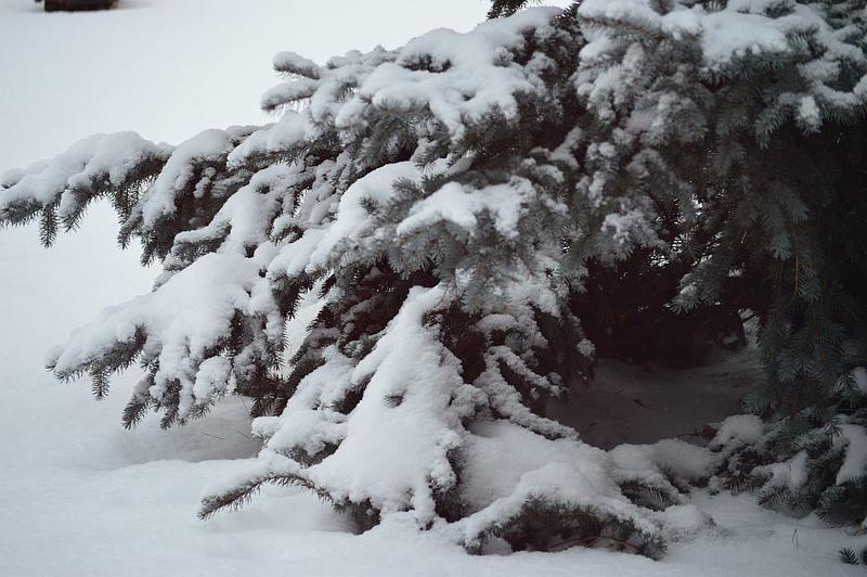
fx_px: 4331
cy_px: 288
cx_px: 434
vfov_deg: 7.6
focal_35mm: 180
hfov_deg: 11.4
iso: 100
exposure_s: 1/160
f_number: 5
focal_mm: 120
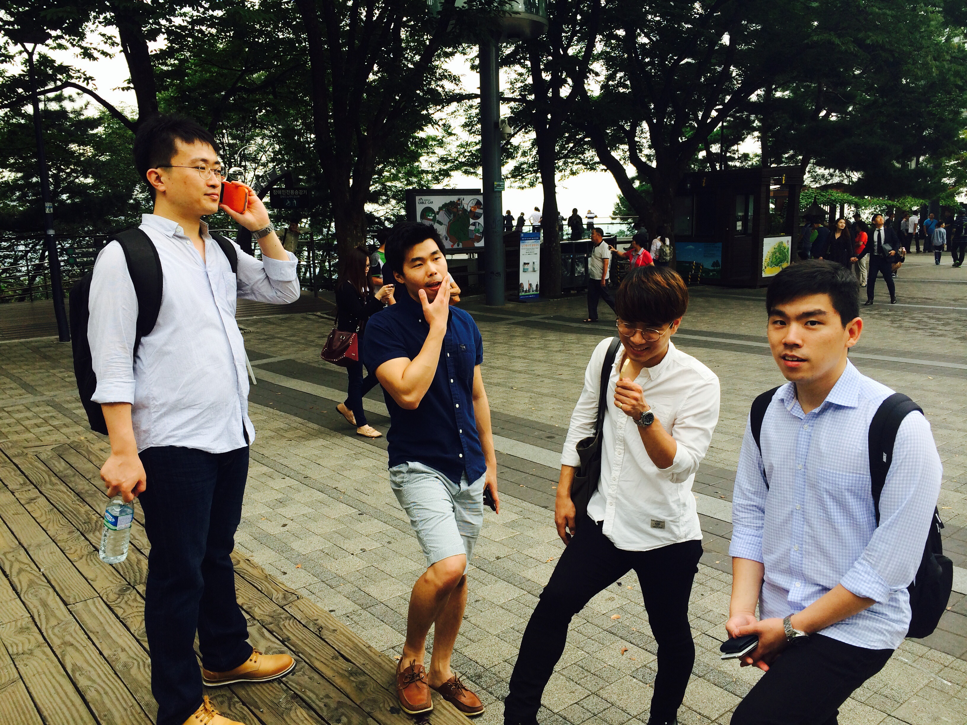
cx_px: 484
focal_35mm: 30
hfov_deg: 60.0
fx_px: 838
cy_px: 362
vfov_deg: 46.8
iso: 32
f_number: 2.2
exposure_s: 1/339
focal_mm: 4.12
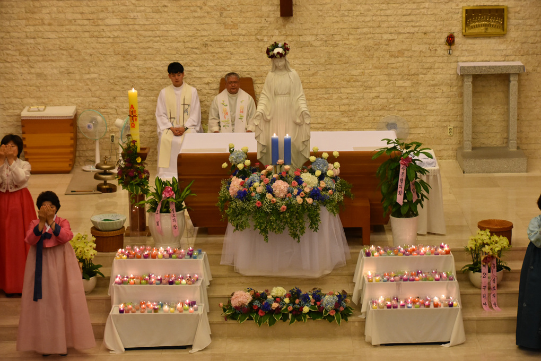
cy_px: 180
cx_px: 270
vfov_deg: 13.0
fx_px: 1578
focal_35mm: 105
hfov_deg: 19.5
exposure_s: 1/60
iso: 1600
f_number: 5
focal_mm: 70
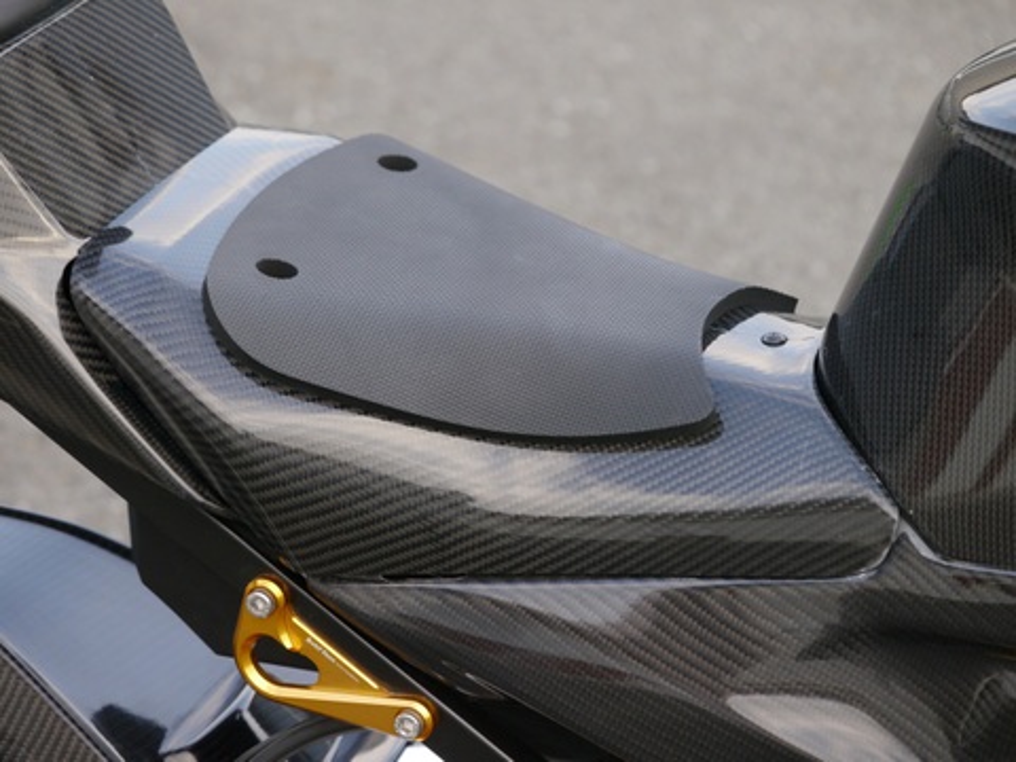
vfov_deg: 11.8
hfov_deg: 15.6
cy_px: 381
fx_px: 3698
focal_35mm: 126
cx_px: 508
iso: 250
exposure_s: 1/125
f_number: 4.7
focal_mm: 63
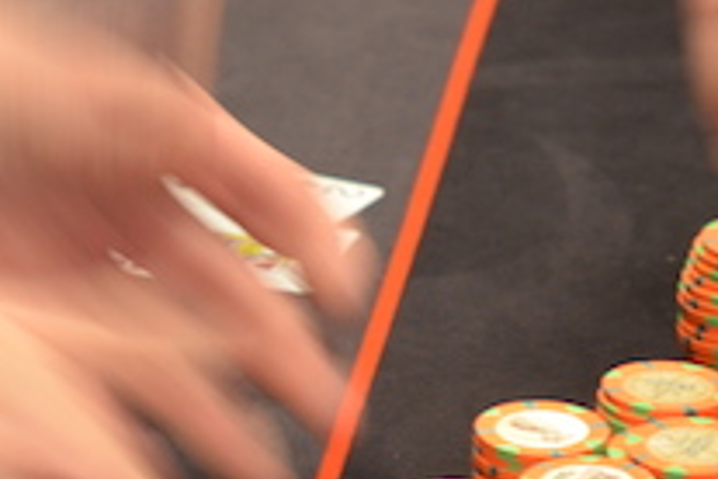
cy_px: 378
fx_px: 5424
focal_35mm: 272
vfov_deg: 5.0
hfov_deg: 7.5
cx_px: 28
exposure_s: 1/30
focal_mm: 50
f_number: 2.8
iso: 900
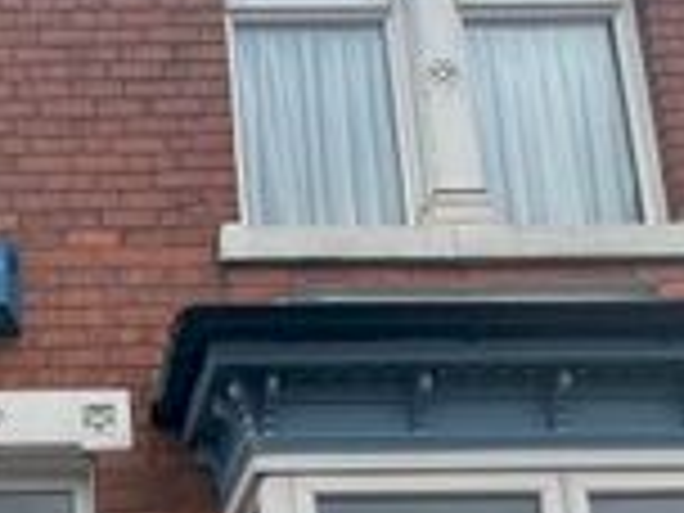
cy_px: 758
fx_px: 1186
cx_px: -27
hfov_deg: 29.6
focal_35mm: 60
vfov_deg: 20.9
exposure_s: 1/384
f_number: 1.8
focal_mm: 1.57
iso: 32
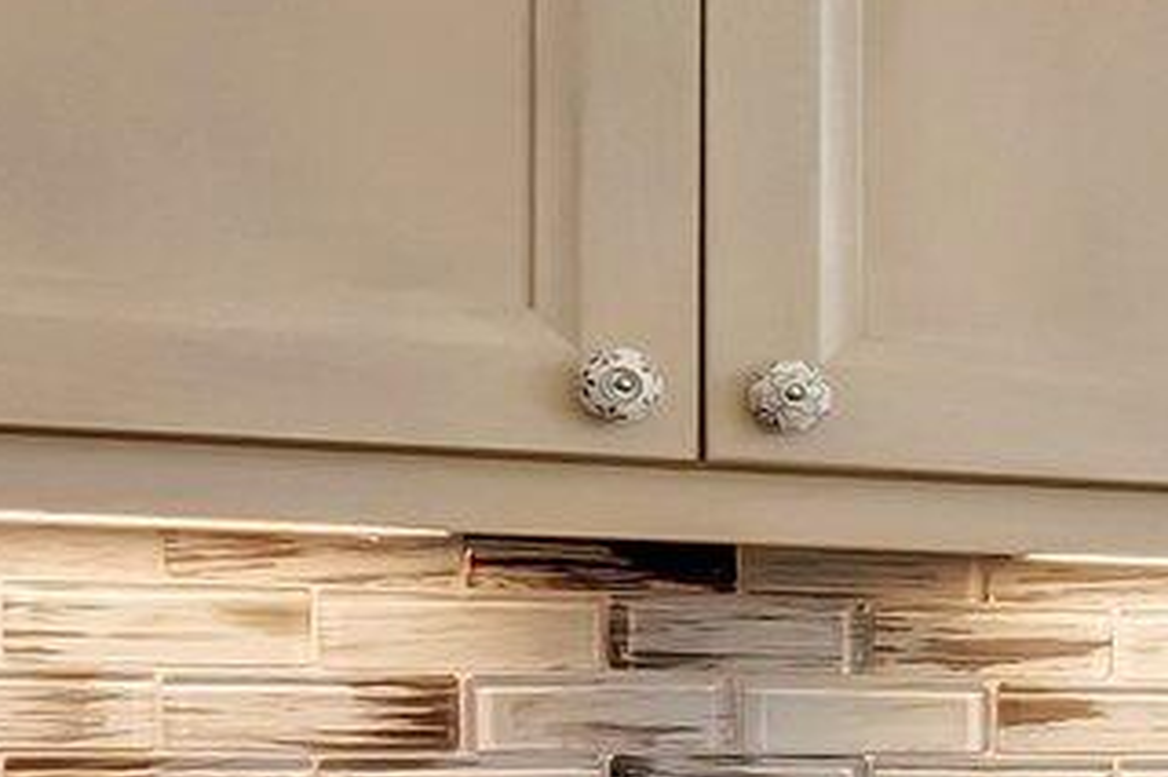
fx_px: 3113
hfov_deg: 14.9
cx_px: 2664
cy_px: 808
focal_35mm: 96
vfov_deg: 14.0
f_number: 8
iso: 1000
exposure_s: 1/80
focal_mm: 10
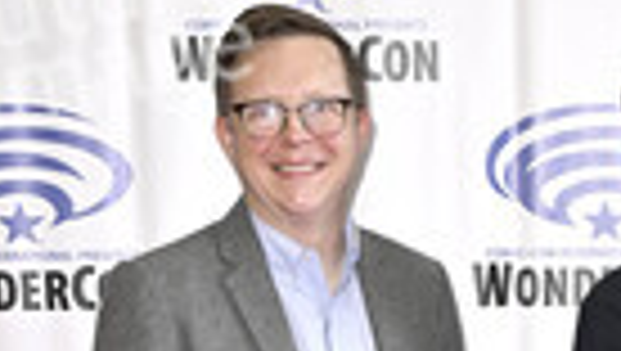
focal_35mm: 109
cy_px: 729
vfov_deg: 10.2
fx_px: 1797
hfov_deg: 19.4
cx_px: 513
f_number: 5
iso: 1250
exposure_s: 1/250
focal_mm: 36
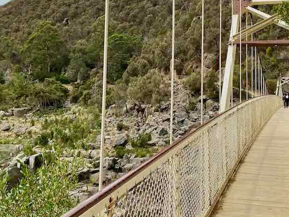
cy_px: 65
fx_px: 443
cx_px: 163
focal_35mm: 53
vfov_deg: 27.3
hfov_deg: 36.1
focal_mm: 4.25
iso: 32
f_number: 1.8
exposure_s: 1/3049
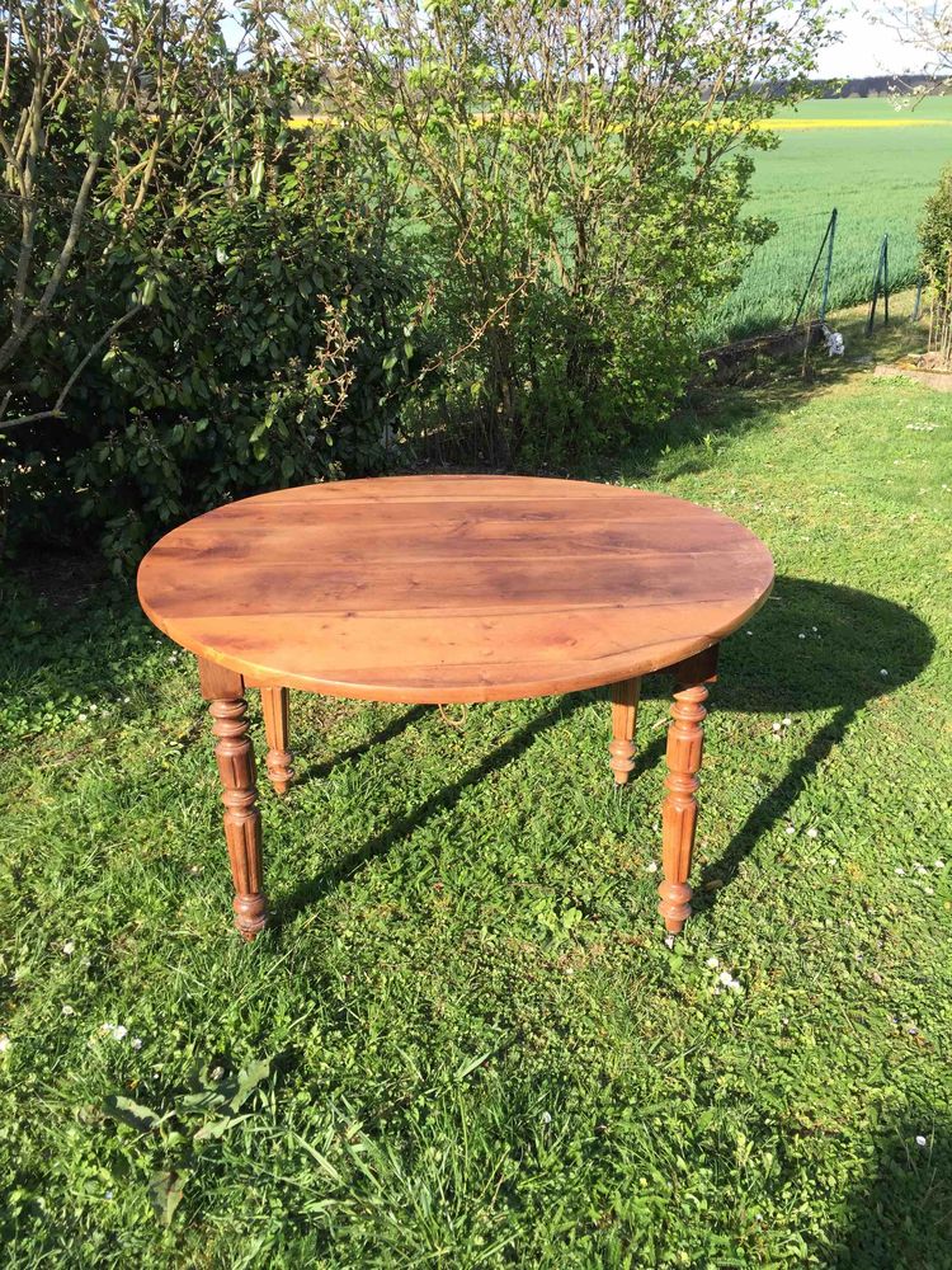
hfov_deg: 48.2
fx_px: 1063
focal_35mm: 29
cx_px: 476
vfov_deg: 61.7
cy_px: 635
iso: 32
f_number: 2.2
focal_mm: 4.15
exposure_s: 1/618
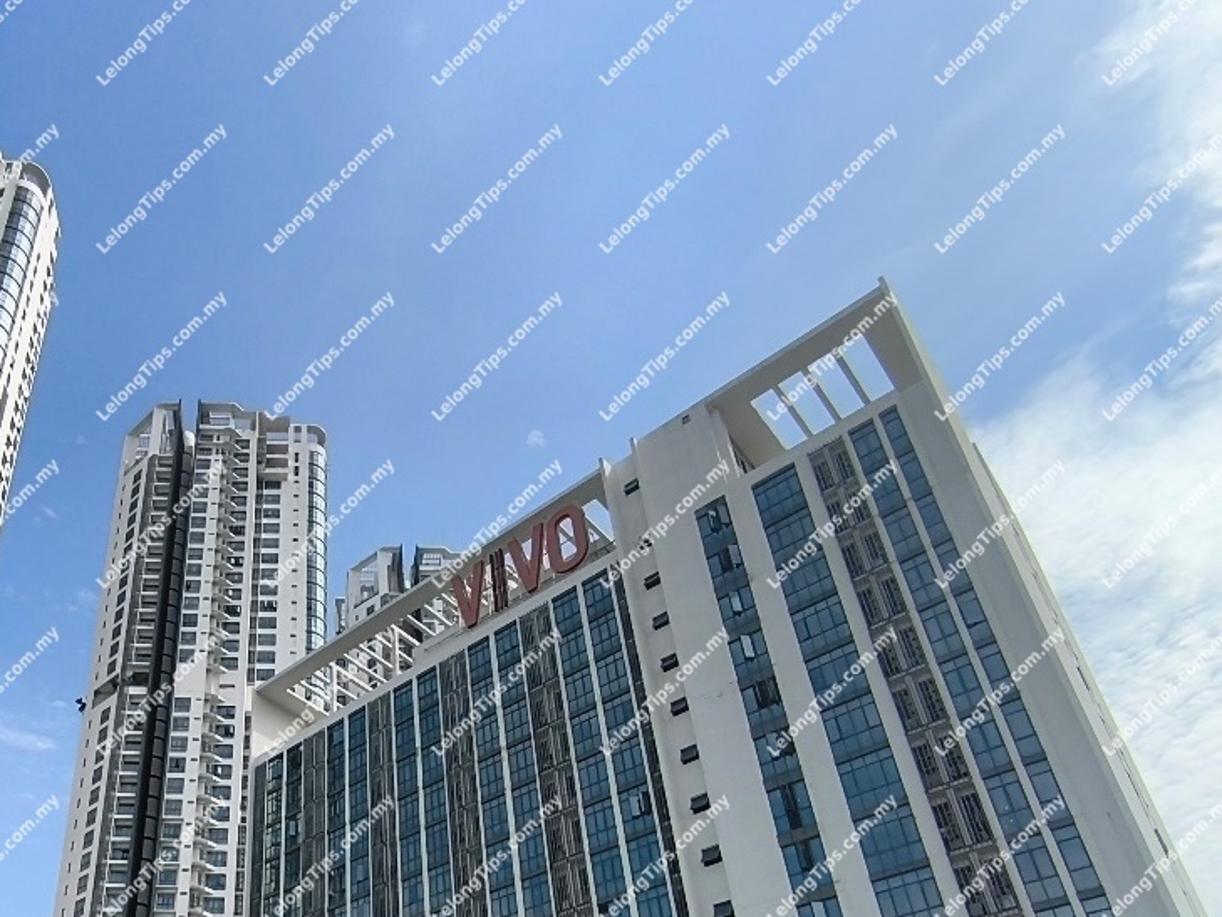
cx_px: 298
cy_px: 731
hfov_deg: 63.2
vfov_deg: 50.0
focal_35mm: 26
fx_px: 918
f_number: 2.2
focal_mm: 1.65
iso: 50
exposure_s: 1/4357
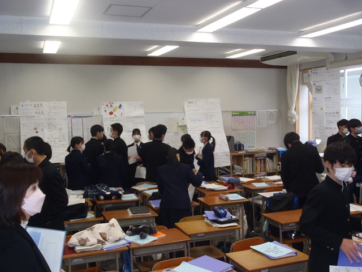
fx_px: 397
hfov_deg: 49.0
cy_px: 136
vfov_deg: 37.7
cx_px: 181
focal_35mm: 38
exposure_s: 1/40
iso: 250
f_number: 4.6
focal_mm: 6.83
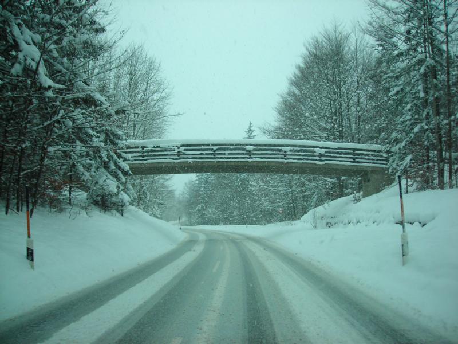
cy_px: 172
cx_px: 229
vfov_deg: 37.7
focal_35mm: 38
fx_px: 503
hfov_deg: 49.0
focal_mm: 6.3
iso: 50
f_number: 3.2
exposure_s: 1/243
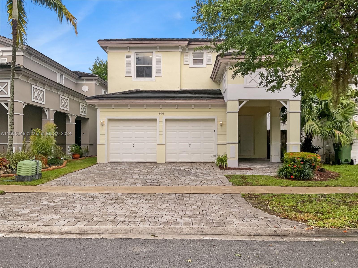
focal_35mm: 29
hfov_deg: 61.7
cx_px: 179
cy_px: 134
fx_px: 300
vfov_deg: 48.2
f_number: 1.8
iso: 16
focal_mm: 3
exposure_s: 1/710
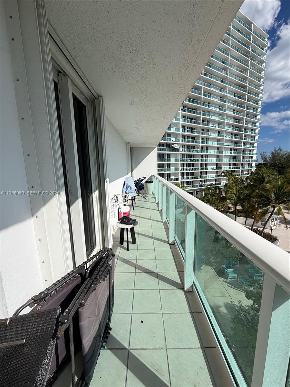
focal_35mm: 14
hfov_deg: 85.7
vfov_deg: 102.1
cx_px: 145
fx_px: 156
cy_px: 194
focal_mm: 2.22
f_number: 2.2
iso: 20
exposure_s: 1/1613
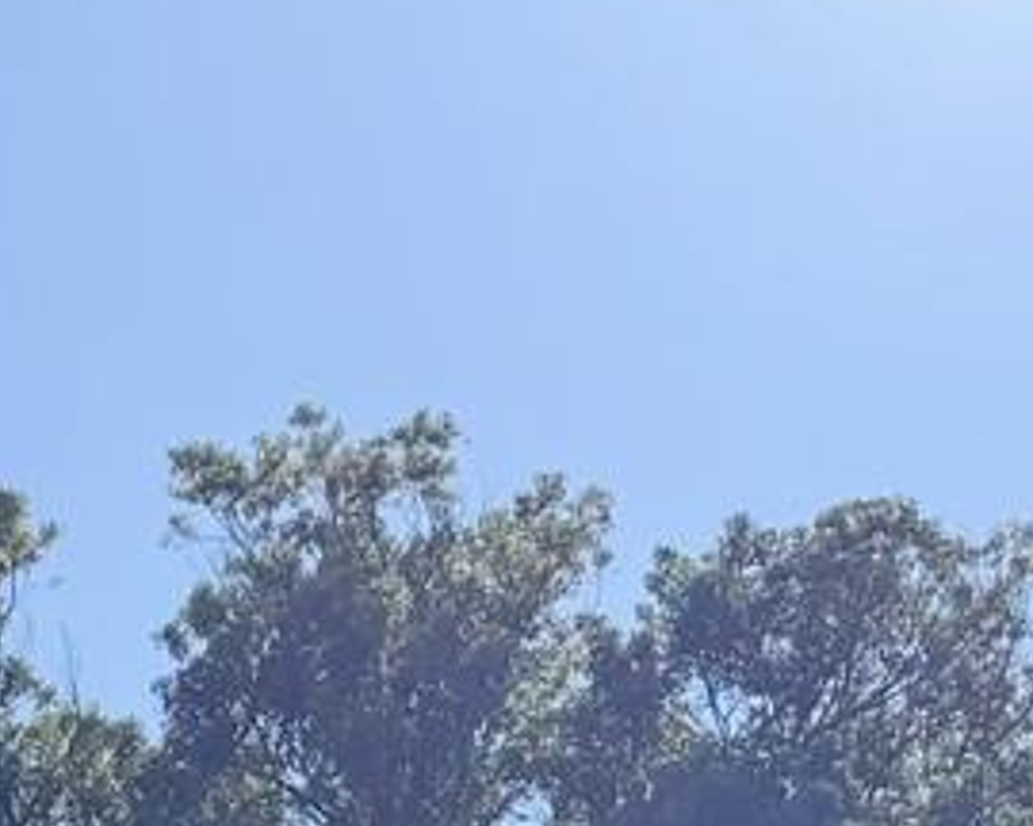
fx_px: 4250
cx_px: -780
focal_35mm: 139
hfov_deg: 12.7
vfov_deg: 9.9
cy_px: 1935
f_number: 1.78
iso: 80
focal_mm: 6.76
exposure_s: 1/4950
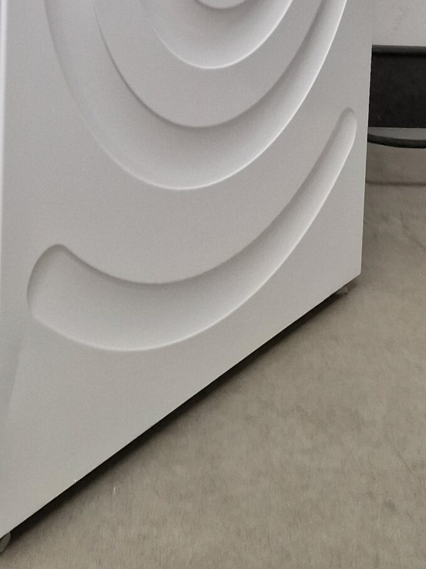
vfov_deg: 25.6
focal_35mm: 65
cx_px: -45
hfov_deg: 21.4
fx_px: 1067
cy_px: -171
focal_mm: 6.4
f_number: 1.8
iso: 200
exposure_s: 1/180
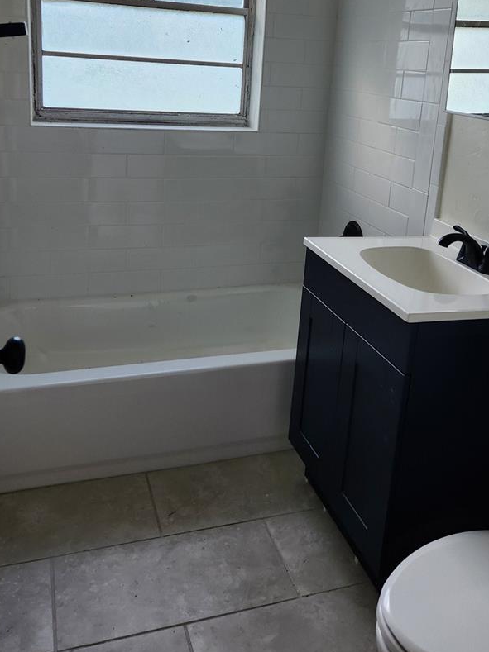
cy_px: 200
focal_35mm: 35
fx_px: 660
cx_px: 271
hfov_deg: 40.6
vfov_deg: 51.3
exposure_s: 1/180
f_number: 1.8
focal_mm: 5.4
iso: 125
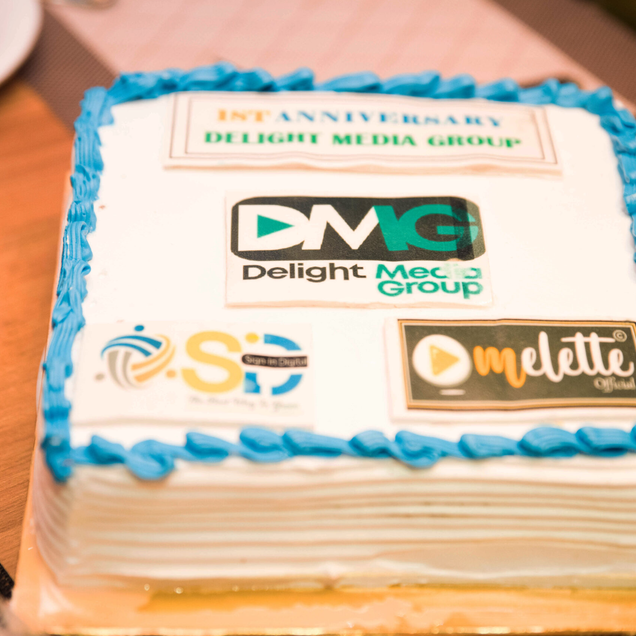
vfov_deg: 19.3
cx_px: 357
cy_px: 318
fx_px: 1871
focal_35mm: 90
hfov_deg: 19.3
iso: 2500
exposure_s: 1/125
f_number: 2.8
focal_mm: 70
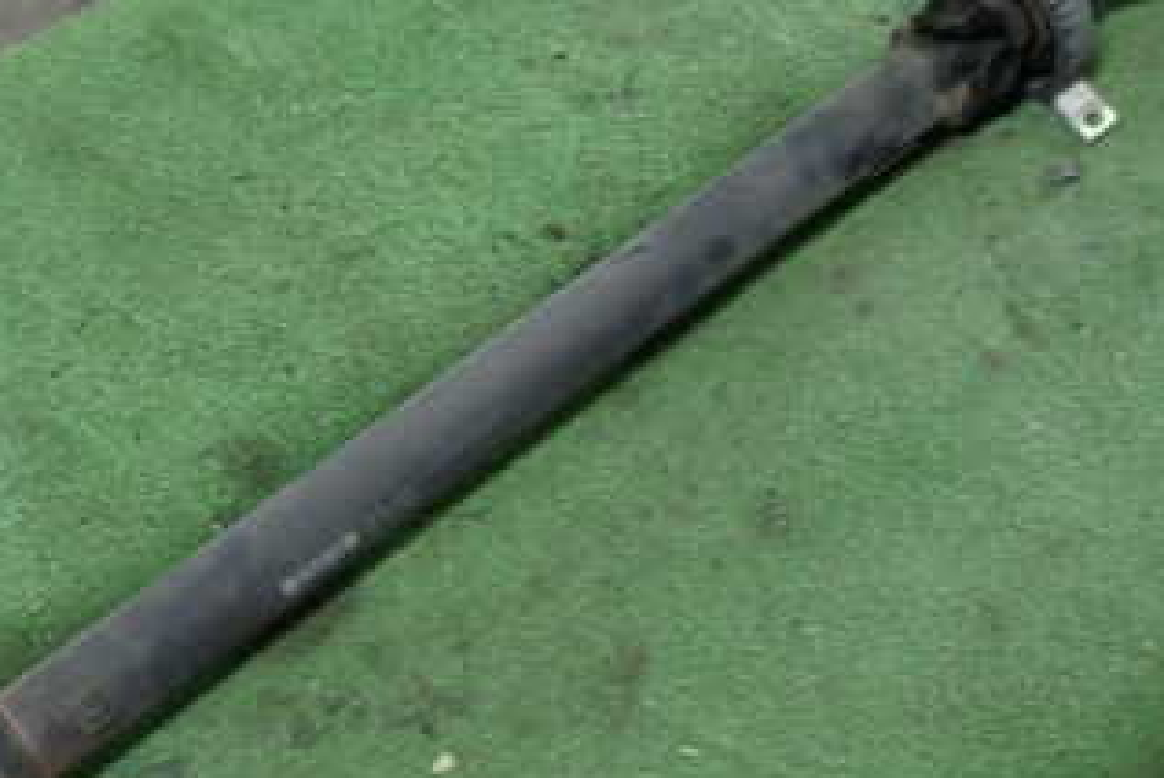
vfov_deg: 23.0
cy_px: 297
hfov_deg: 33.9
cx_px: 654
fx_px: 1909
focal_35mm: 59
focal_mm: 5.4
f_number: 2.3
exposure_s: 1/30
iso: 250
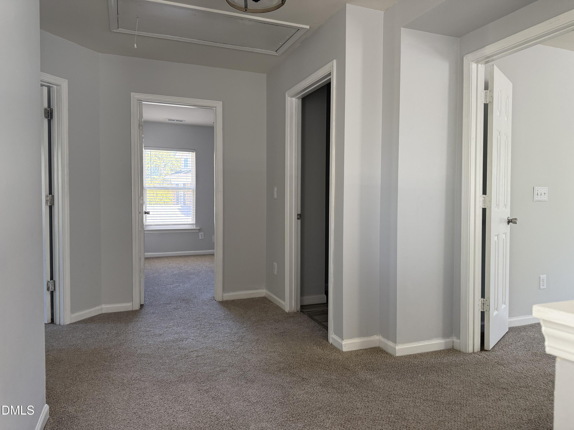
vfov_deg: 56.8
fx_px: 398
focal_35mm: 24
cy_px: 215
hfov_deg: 71.6
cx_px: 287
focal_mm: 6.76
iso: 200
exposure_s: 1/196
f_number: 1.78
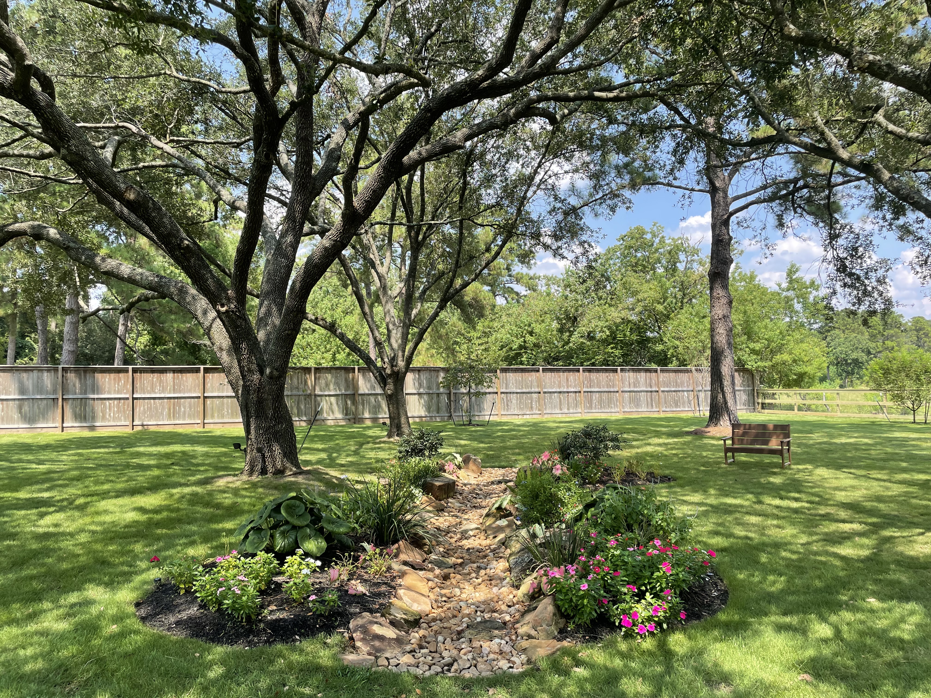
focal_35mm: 26
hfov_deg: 67.3
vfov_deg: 53.1
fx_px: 699
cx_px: 466
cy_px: 349
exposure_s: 1/790
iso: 32
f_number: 1.6
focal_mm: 4.2
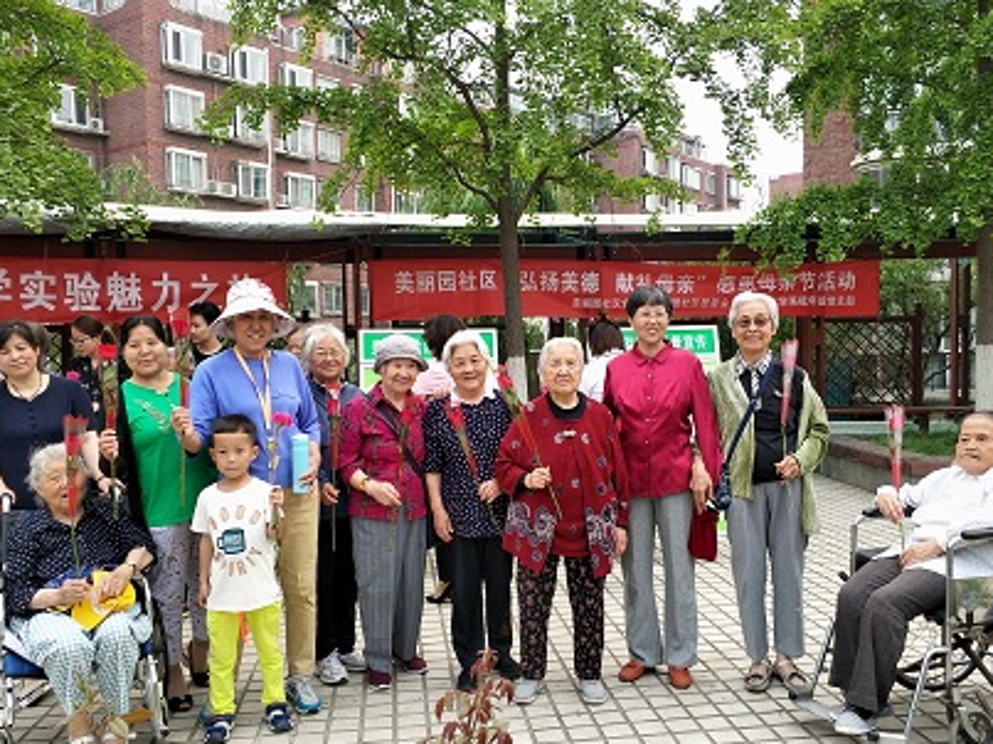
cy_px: 398
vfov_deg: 45.4
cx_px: 515
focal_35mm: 31
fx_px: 889
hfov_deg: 58.3
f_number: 2
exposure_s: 1/174
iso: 33
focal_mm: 4.42
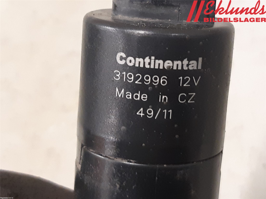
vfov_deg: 53.1
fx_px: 200
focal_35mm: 26
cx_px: 133
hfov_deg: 67.3
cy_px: 100
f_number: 1.7
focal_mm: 3.93
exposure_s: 1/30
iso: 200
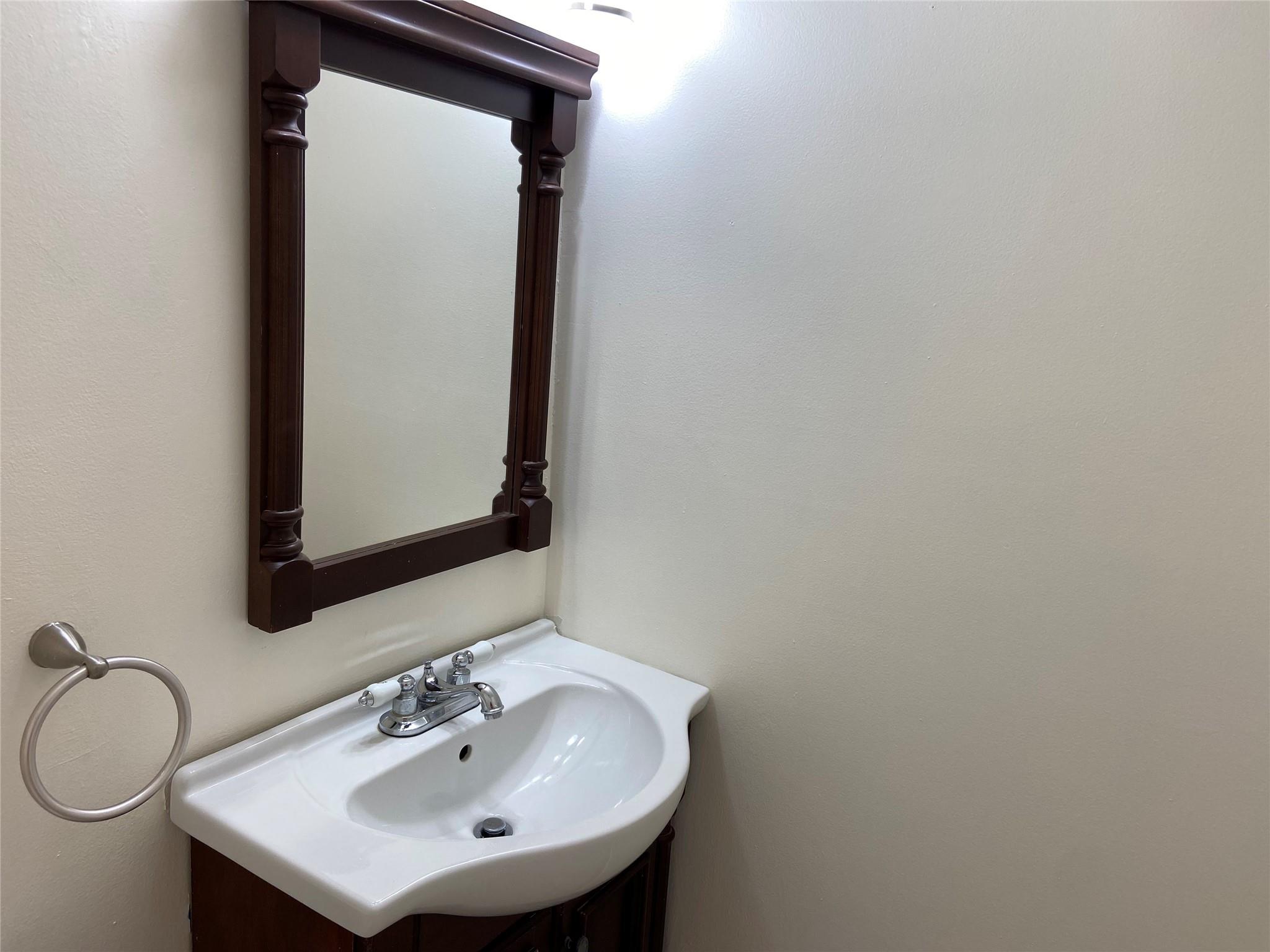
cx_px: 635
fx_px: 954
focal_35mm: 26
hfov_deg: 67.3
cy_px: 476
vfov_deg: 53.1
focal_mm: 4.25
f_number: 1.8
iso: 40
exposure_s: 1/120
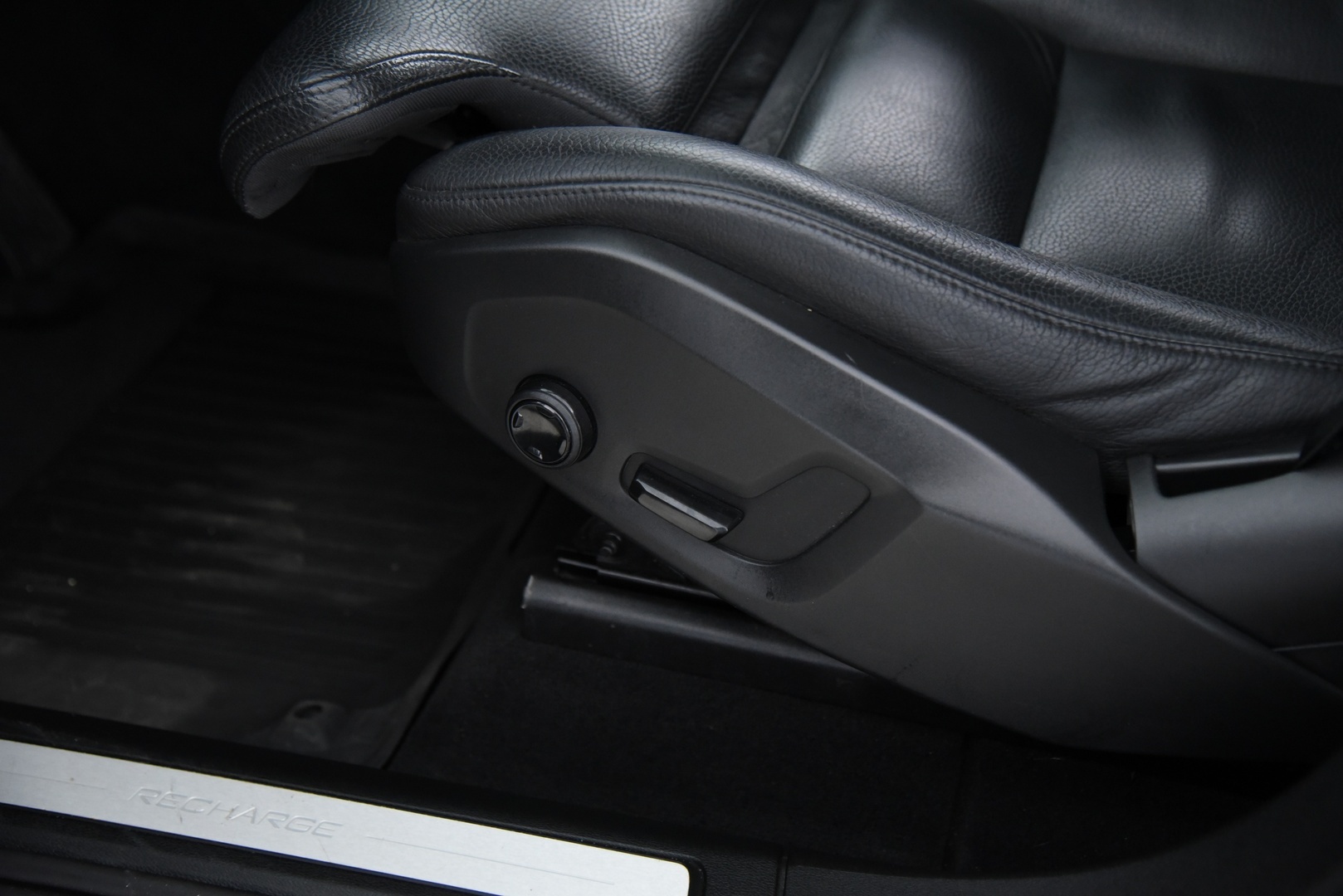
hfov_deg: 41.1
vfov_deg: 28.1
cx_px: 672
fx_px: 1791
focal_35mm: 48
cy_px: 448
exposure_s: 1/20
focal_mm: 48
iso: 4000
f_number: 4
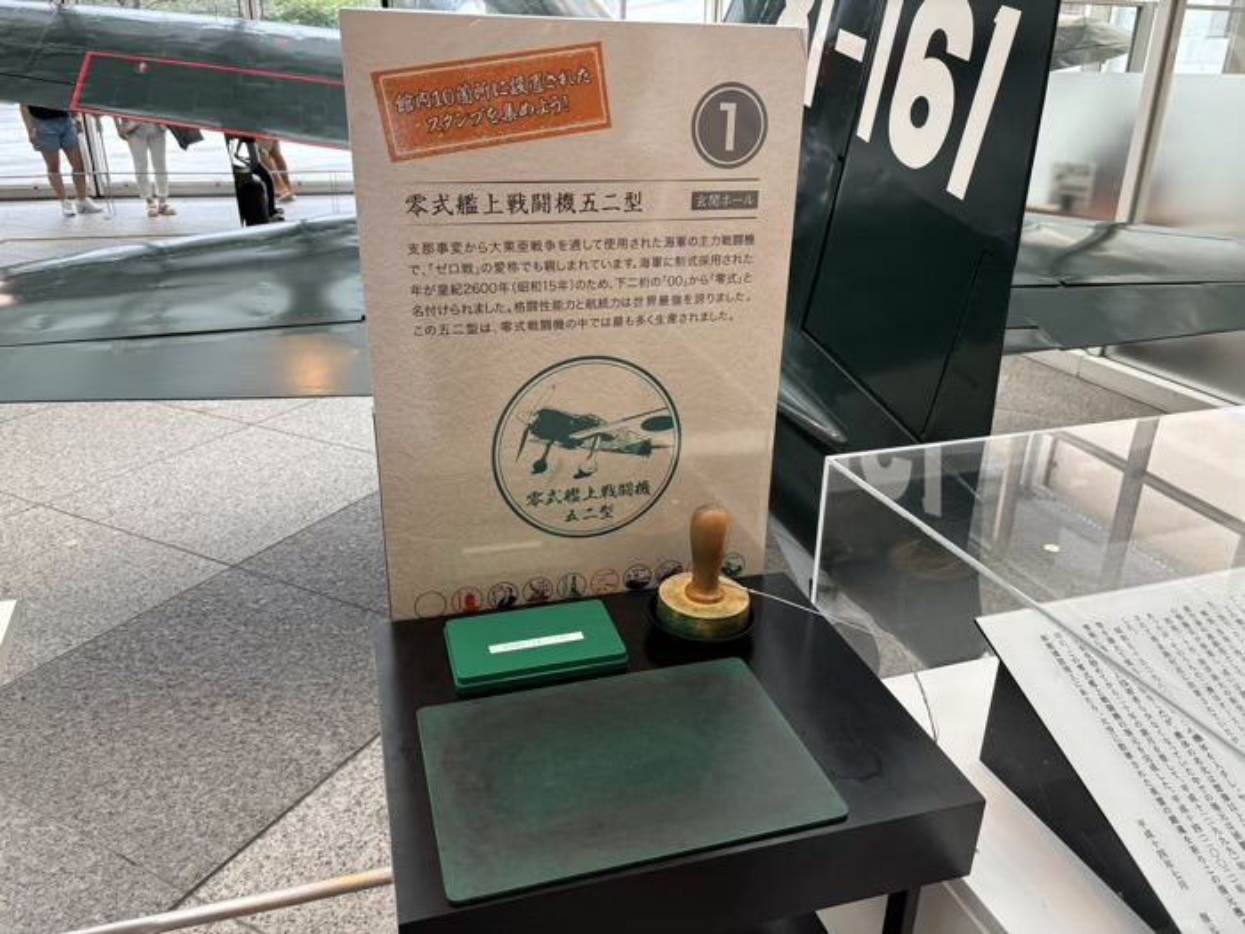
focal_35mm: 26
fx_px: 935
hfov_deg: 67.3
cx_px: 622
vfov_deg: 53.1
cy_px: 467
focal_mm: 5.96
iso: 125
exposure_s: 1/100
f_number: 1.6
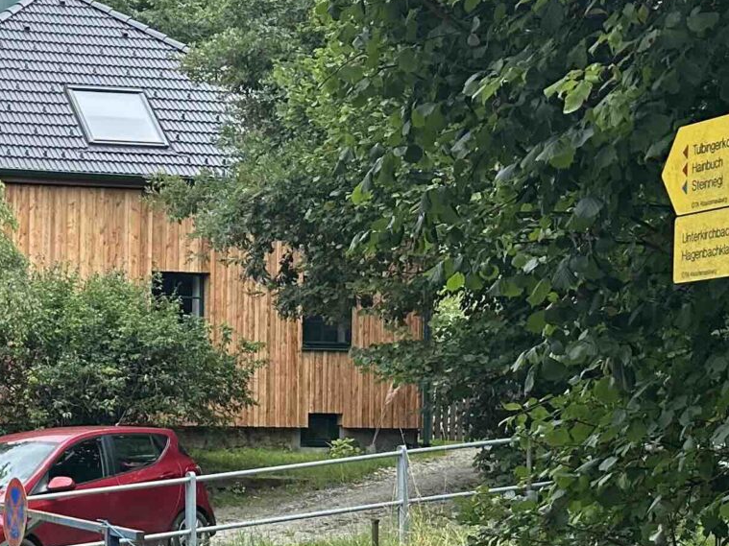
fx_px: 1706
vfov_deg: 18.1
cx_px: -114
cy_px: 433
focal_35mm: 81
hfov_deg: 22.5
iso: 125
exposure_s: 1/121
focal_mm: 6.86
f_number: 1.78
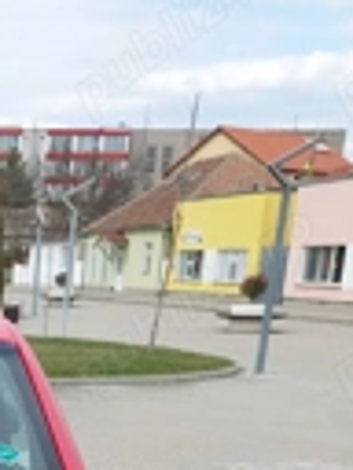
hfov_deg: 16.9
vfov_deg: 22.0
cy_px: 643
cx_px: -195
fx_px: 1061
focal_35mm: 78
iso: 40
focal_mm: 5.23
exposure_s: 1/1000
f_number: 1.8
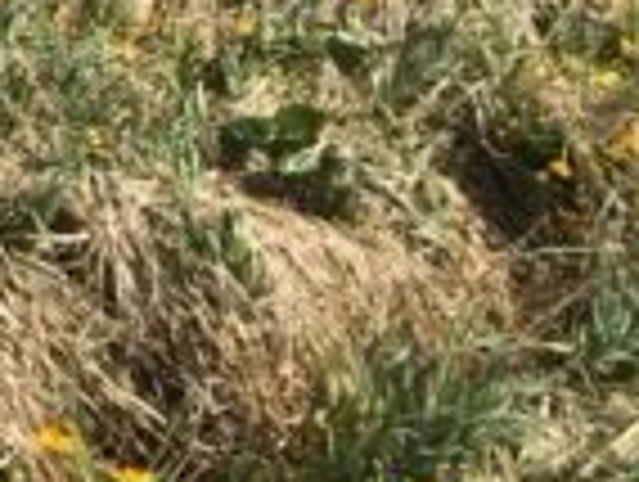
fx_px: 3865
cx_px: -1206
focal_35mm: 209
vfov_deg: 6.9
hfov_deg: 8.2
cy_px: -473
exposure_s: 1/1832
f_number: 2.2
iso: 25
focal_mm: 4.15
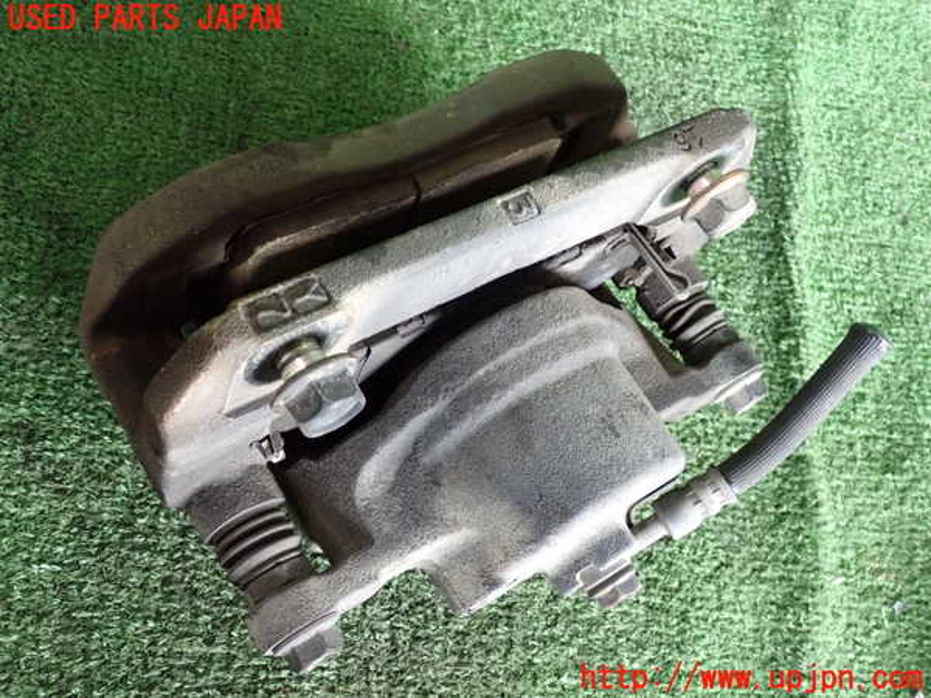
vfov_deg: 37.7
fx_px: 1022
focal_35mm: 38
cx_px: 466
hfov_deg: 49.0
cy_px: 349
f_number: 2.7
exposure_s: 1/125
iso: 800
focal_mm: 6.83
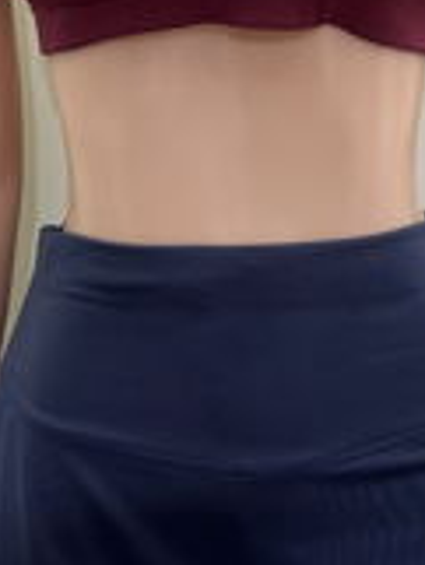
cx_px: 228
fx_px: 1406
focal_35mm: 86
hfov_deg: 17.2
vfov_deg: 22.5
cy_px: 128
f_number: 1.6
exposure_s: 1/50
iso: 80
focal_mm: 5.96
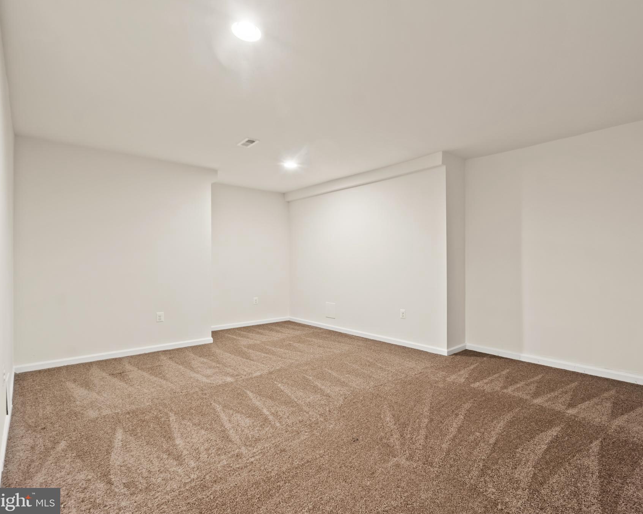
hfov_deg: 89.1
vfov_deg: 77.0
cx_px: 364
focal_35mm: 17
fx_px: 324
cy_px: 257
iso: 100
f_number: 8
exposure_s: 8
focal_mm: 10
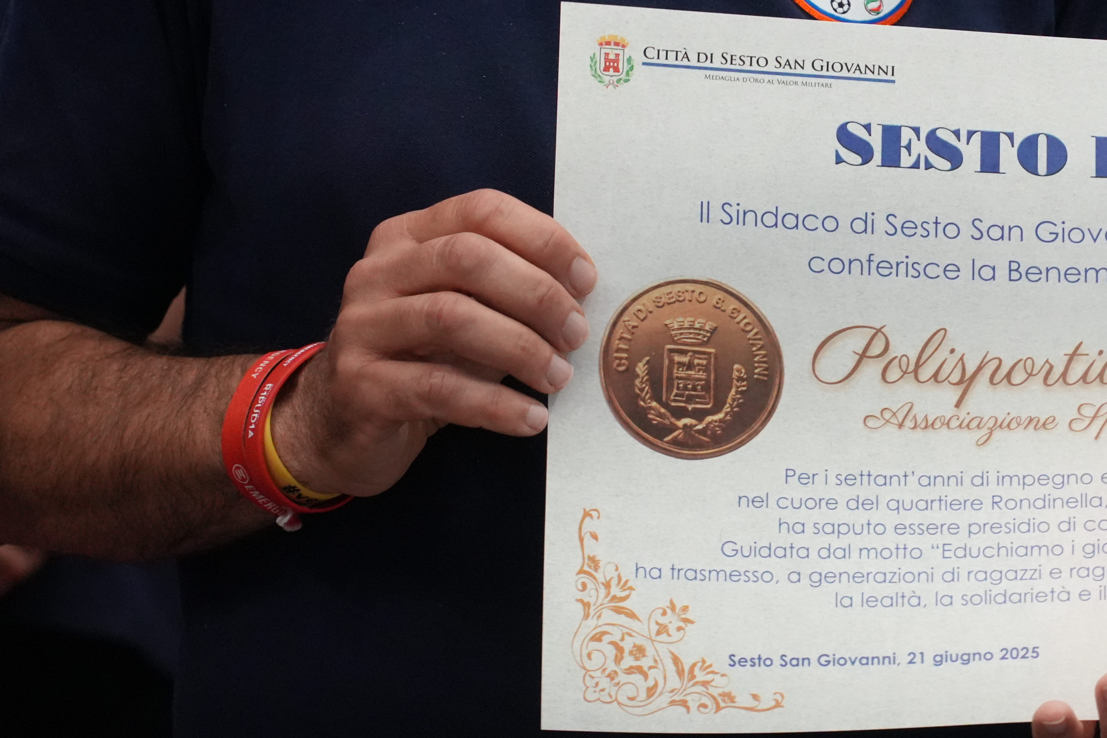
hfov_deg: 8.1
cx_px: 847
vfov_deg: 5.4
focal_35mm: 253
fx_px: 7773
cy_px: 320
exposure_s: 1/125
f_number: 4
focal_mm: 105
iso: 3200
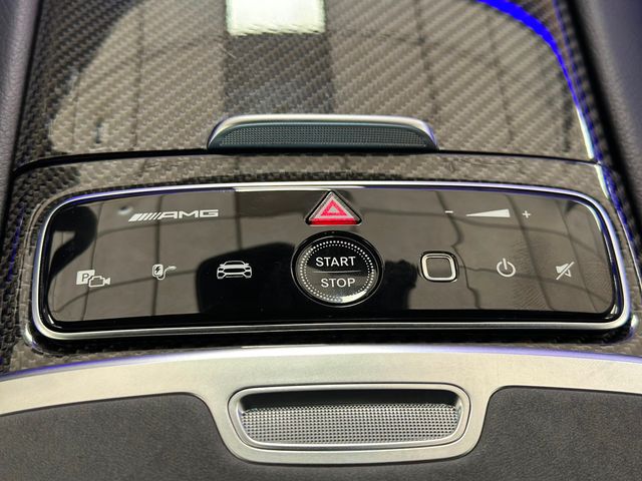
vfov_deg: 30.3
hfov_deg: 39.7
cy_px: 240
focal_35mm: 48
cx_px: 321
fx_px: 890
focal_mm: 6.86
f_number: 1.78
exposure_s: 1/40
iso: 250
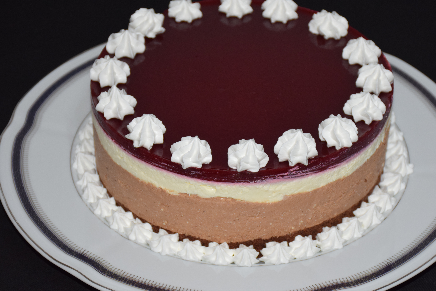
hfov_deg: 18.4
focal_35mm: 111
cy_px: 157
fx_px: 1345
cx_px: 248
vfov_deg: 12.3
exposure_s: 1/100
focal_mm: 60
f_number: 5
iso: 800
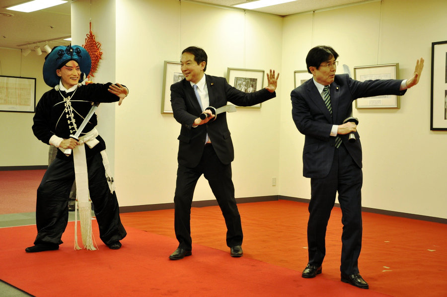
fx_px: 651
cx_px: 224
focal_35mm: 52
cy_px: 148
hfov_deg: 37.9
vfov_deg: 25.7
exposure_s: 1/30
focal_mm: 35
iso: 400
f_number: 5.6
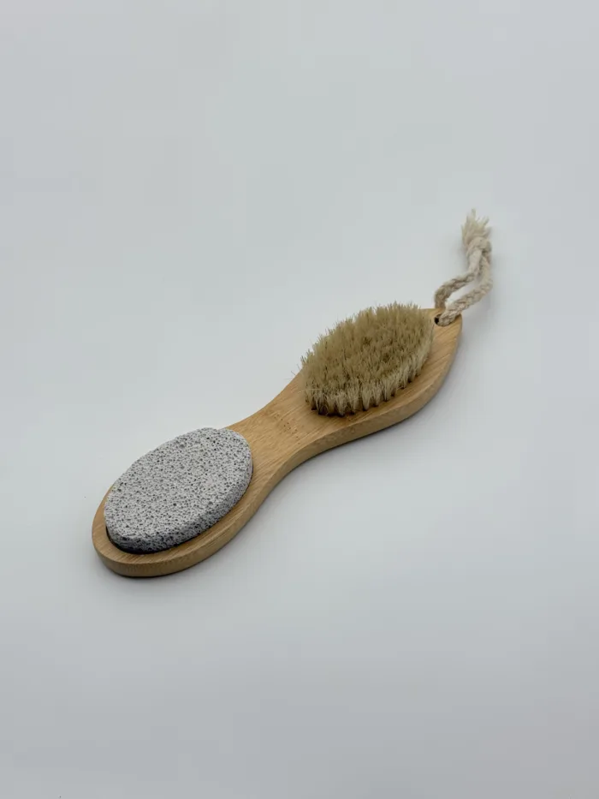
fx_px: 1107
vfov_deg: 39.7
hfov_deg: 30.3
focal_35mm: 48
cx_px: 300
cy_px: 400
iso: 80
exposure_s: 1/754
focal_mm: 6.76
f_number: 1.78
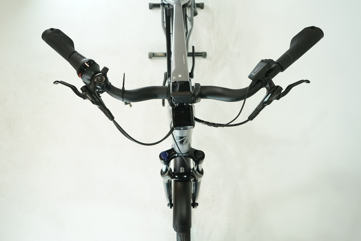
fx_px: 281
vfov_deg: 46.4
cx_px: 180
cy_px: 120
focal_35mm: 28
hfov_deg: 65.5
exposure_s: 1/200
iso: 1600
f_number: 5.6
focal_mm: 28
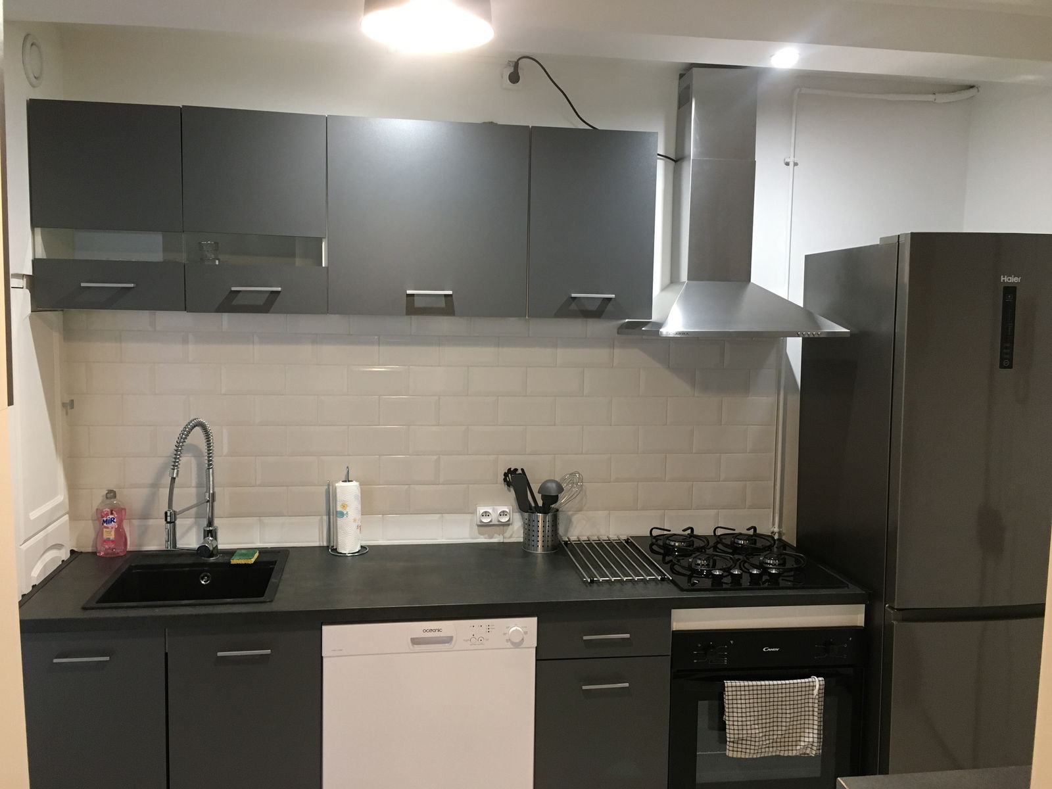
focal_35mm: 29
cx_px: 526
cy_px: 394
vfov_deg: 48.2
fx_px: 881
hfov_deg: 61.7
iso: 160
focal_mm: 4.15
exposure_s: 1/33
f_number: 2.2
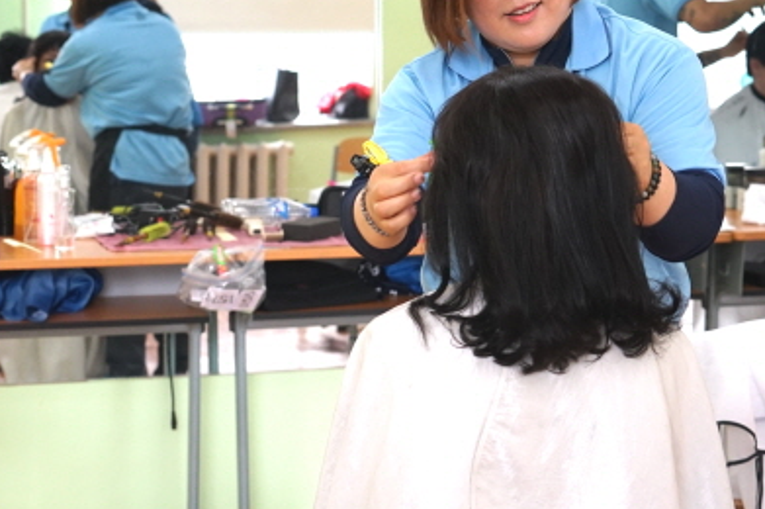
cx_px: 350
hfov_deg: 23.7
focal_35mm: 86
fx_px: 1826
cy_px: 132
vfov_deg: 15.8
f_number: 4
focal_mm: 42
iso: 800
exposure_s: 1/160
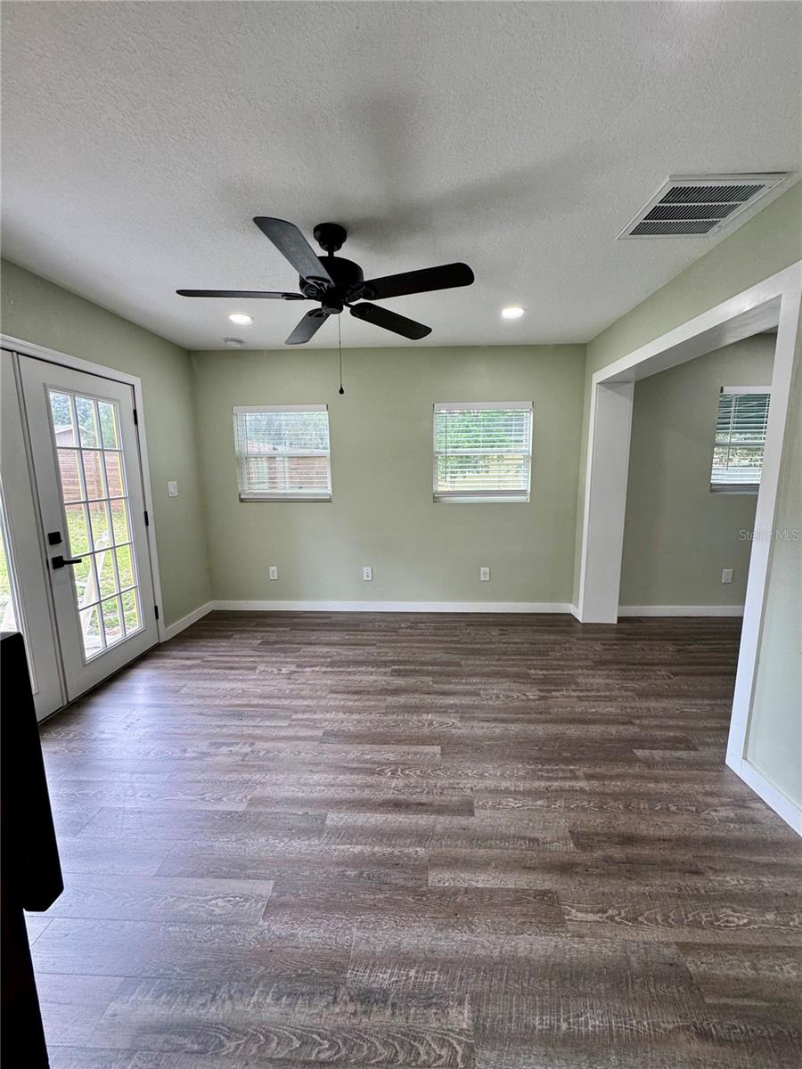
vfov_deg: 102.1
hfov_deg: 85.7
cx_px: 401
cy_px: 534
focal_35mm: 14
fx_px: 432
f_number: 2.2
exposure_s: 1/120
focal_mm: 2.22
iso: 100
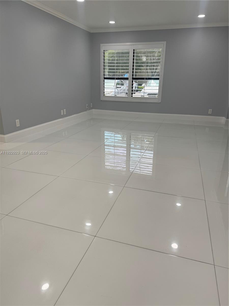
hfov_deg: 56.8
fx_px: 212
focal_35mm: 24
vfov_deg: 71.6
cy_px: 153
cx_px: 114
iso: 64
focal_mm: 6.76
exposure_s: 1/150
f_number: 1.78
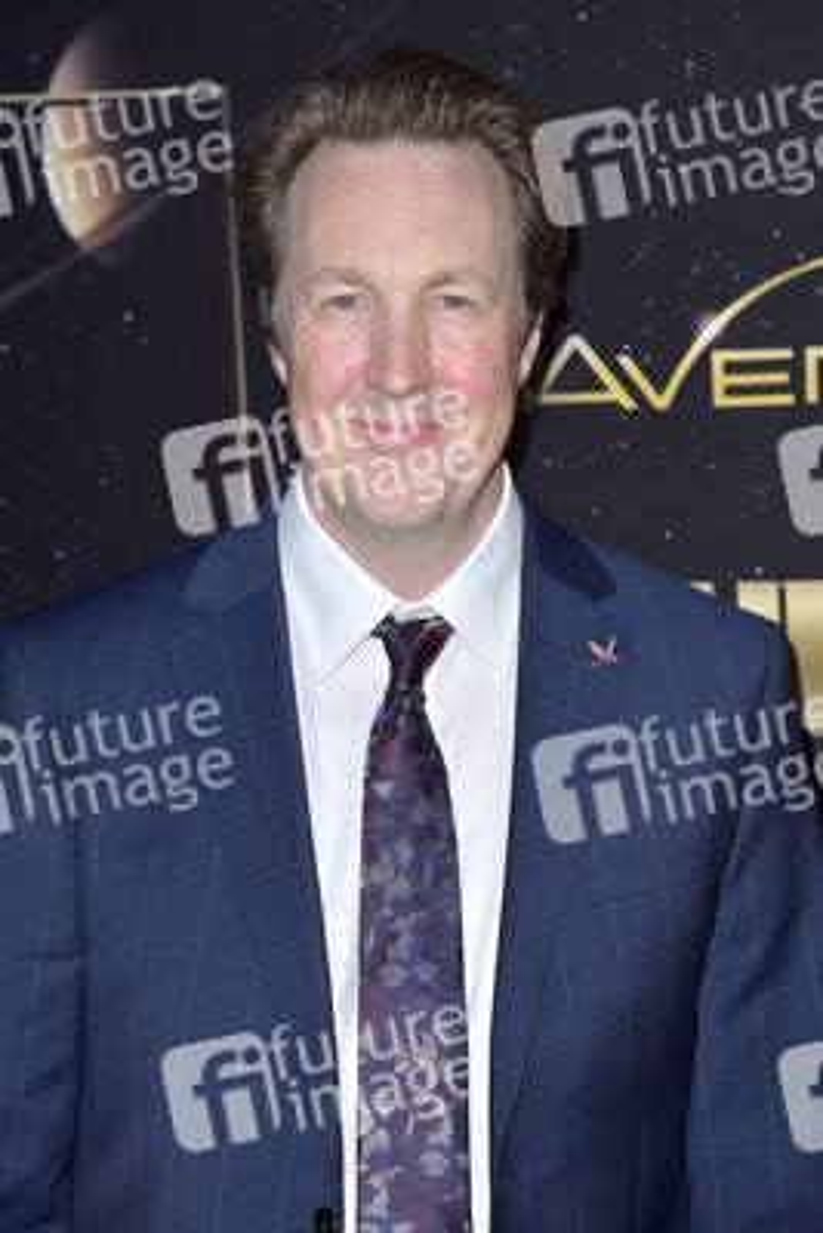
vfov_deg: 16.8
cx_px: 412
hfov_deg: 11.2
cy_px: 616
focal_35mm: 122
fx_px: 4180
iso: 320
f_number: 7.1
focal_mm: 122
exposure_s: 1/250
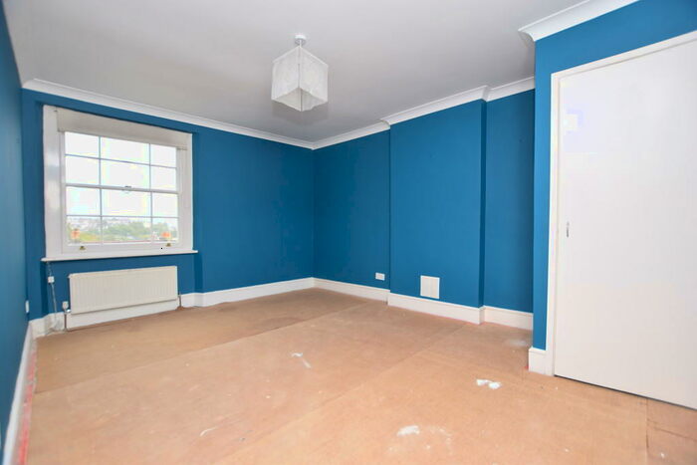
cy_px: 232
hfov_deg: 100.4
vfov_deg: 77.4
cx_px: 348
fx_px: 290
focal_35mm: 15
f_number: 3.5
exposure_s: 1/60
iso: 100
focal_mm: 10
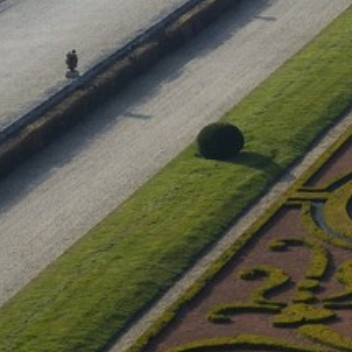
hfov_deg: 5.7
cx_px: 1153
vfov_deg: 6.2
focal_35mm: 280
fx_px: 3221
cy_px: -168
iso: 200
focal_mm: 44
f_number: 13
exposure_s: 1/250
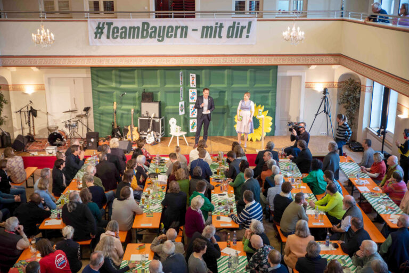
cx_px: 204
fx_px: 523
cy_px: 136
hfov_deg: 42.7
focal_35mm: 46
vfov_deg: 29.3
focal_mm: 46
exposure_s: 1/60
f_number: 2.8
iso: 500
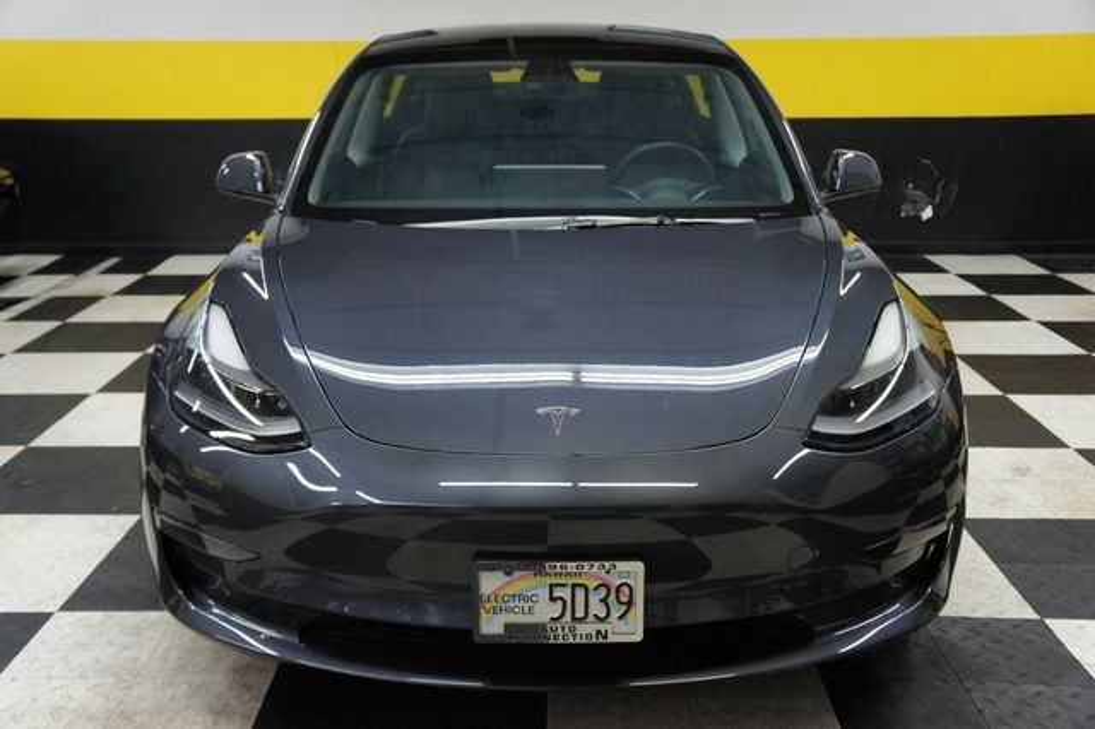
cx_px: 548
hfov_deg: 53.2
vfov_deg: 36.8
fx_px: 1094
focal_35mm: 36
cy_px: 364
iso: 1600
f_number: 4
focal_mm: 24
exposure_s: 1/160
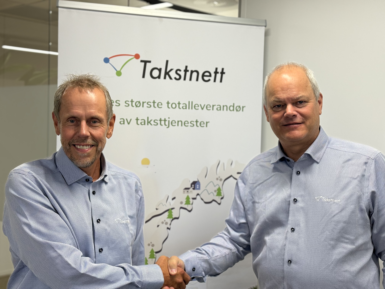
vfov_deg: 30.3
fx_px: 534
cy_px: 144
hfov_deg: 39.7
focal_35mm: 48
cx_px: 192
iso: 80
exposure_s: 1/100
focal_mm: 6.76
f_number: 1.78
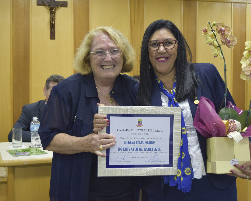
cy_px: 101
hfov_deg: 35.6
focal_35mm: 53
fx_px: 391
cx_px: 146
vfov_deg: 28.8
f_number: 4.2
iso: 720
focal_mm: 31
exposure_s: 1/60
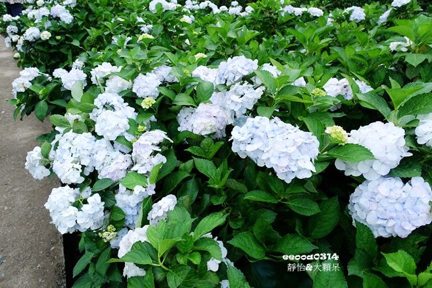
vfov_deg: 53.1
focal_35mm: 24
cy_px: 144
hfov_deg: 73.8
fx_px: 288
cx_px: 216
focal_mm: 8.8
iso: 125
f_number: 3.5
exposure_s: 1/80
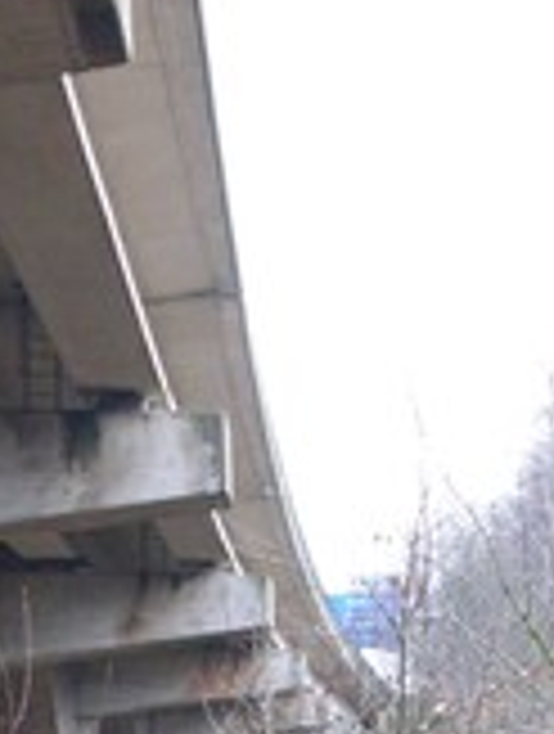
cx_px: -309
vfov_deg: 13.3
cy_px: 952
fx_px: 3040
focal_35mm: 143
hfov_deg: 10.0
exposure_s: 1/60
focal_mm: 6.3
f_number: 2.8
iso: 100
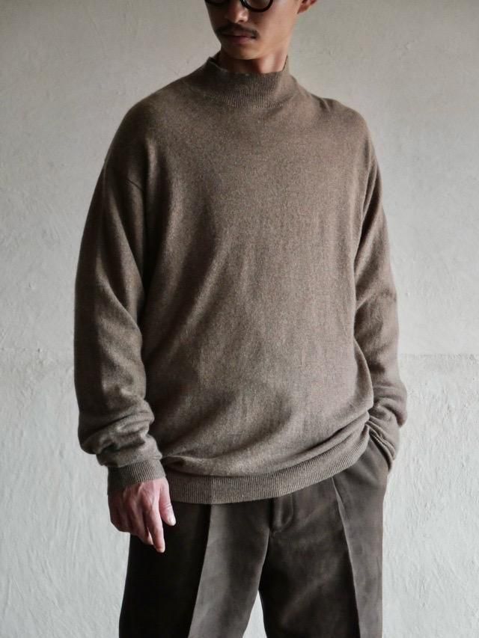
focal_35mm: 100
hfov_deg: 14.8
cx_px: 240
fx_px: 1845
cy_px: 319
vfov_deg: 19.6
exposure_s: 1/80
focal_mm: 50
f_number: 3.9
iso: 3200
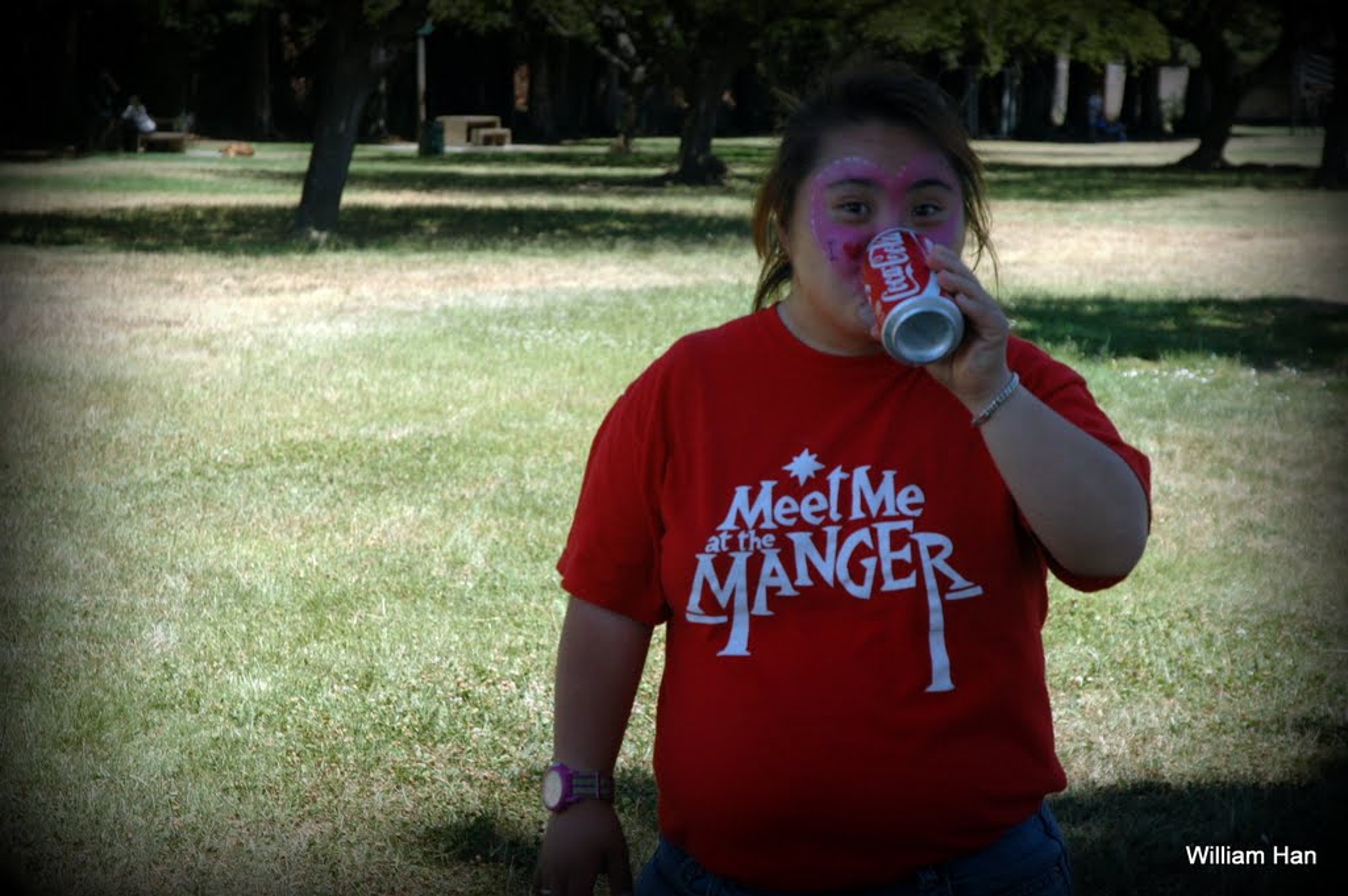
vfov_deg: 15.2
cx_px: 674
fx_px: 3367
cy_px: 448
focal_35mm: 90
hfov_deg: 22.6
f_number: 7.1
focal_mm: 60
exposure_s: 1/200
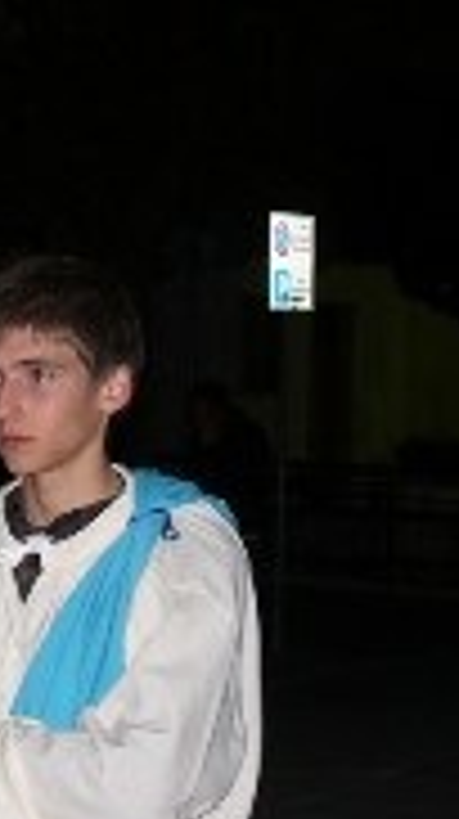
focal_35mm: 105
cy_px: 767
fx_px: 2278
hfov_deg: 10.6
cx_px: -432
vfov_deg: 19.9
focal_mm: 7.4
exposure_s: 1/30
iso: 100
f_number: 2.8
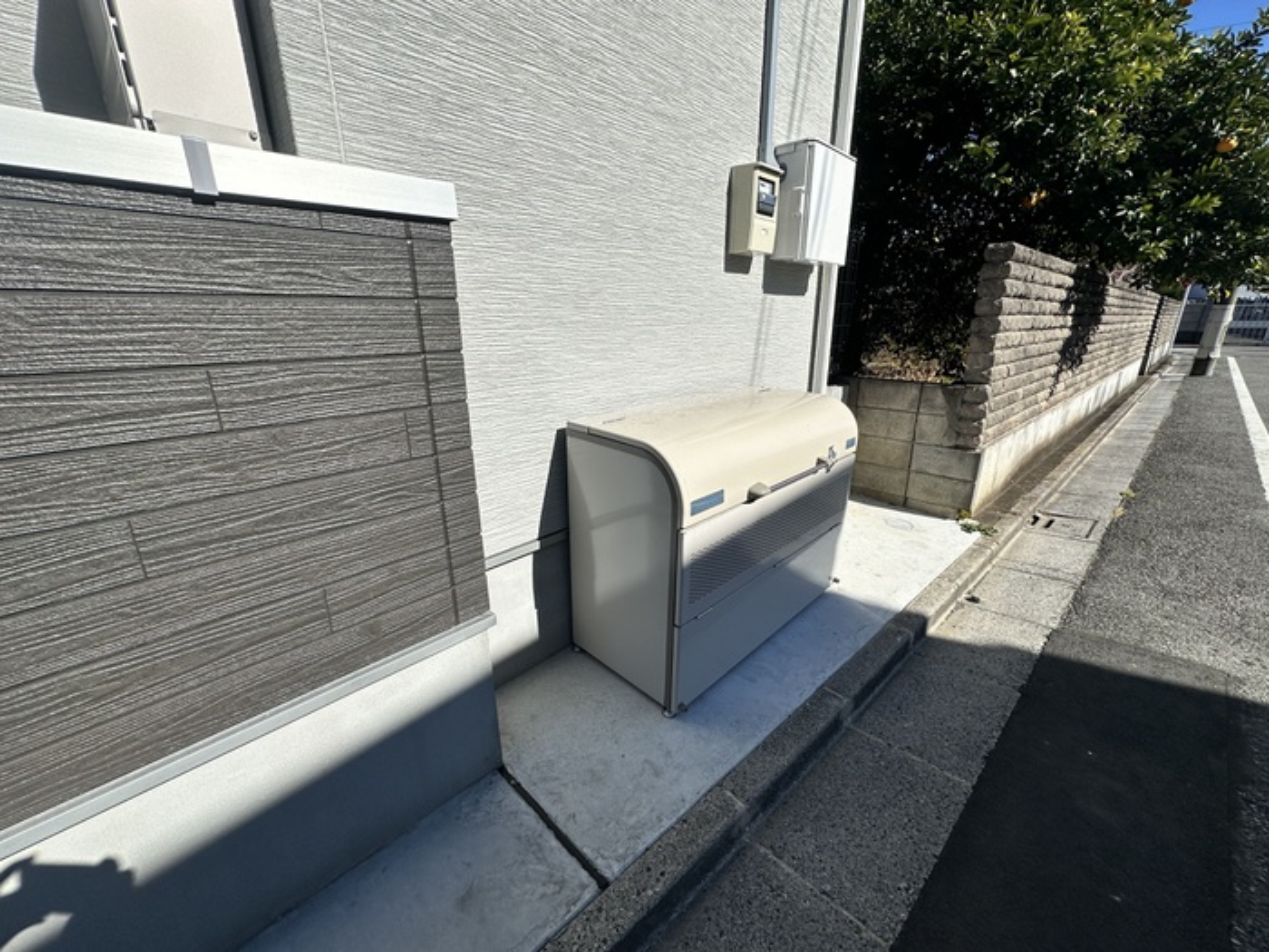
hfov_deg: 102.1
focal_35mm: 14
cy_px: 476
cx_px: 634
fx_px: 513
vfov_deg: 85.7
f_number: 2.2
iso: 50
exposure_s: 1/3205
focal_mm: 2.22
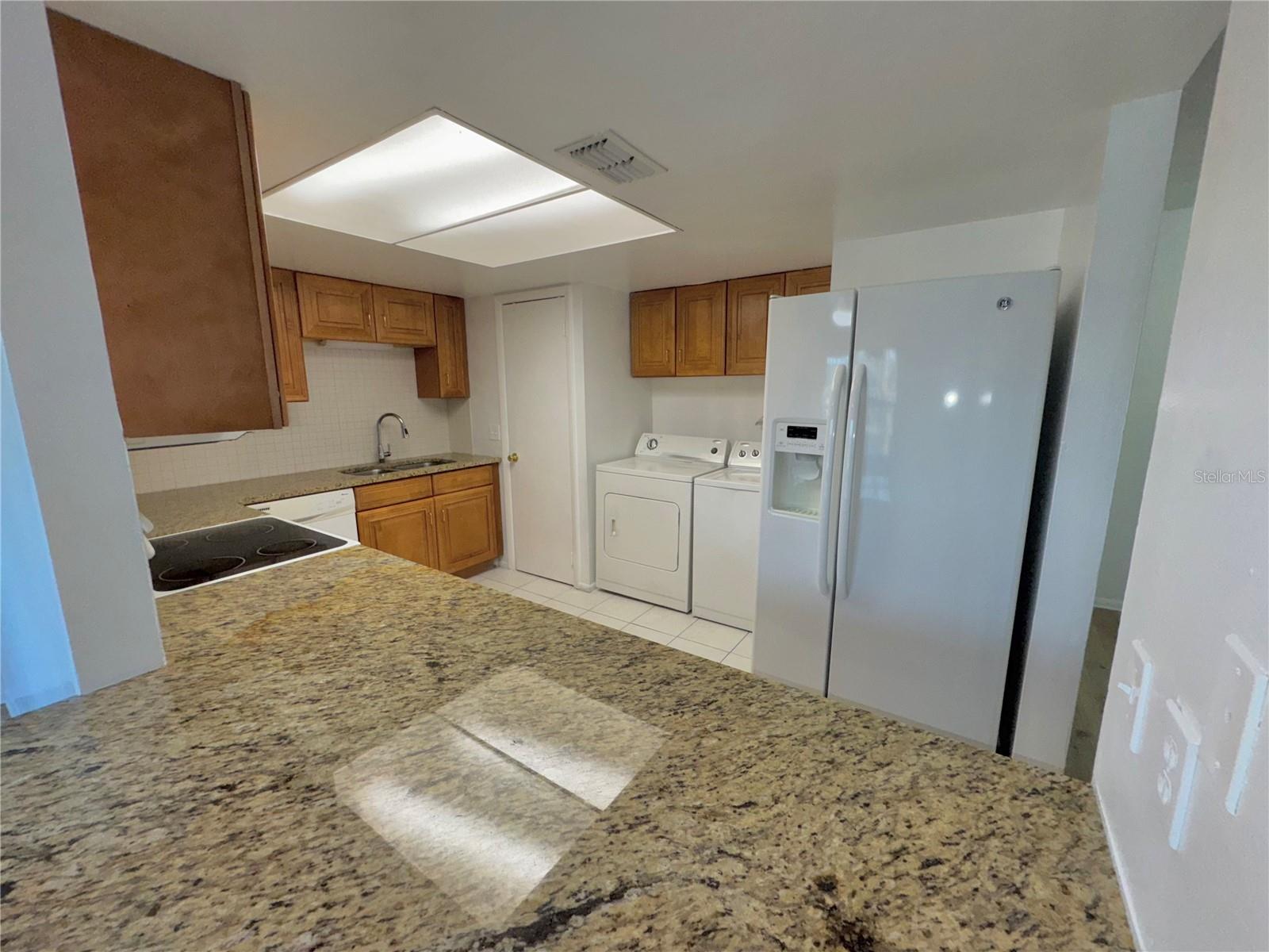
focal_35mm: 14
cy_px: 476
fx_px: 513
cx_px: 634
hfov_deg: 102.1
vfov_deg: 85.7
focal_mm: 2.22
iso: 125
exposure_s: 1/120
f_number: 2.2
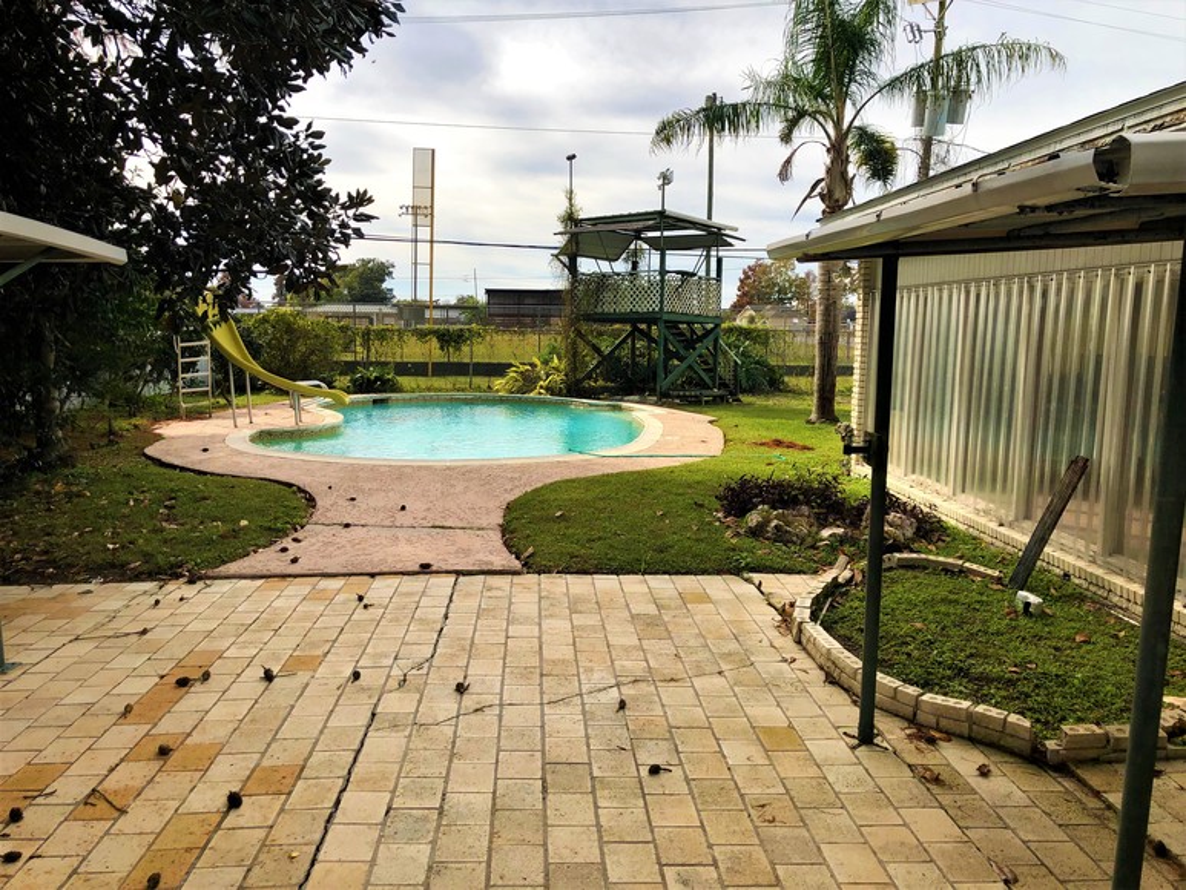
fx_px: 959
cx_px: 593
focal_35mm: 28
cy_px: 445
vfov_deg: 49.8
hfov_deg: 63.4
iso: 20
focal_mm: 3.99
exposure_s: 1/1517
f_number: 1.8
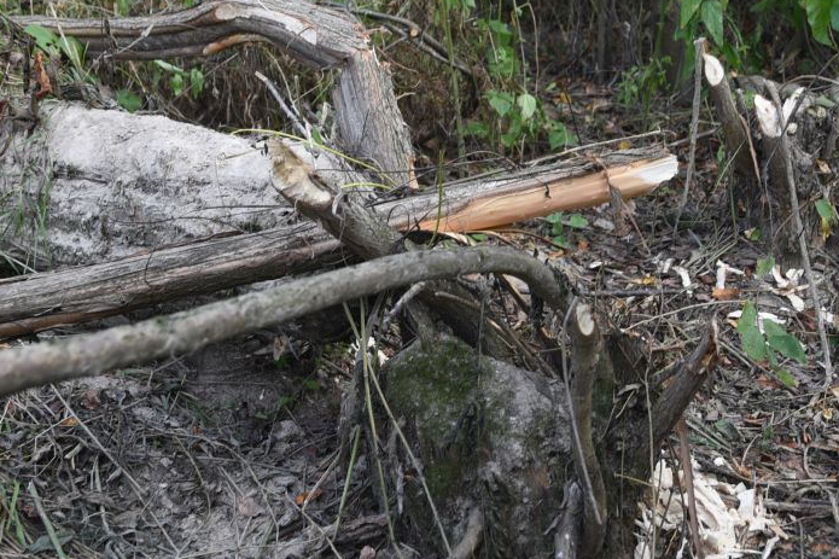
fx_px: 1351
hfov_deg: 34.2
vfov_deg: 23.2
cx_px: 547
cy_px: 179
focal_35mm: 58
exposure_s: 1/125
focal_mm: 31
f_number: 3.5
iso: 160
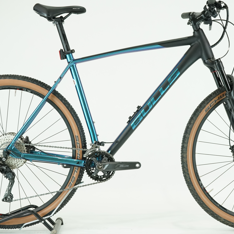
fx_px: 619
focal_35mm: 81
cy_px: 106
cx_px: 131
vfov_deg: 21.4
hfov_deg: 21.4
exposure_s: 1/200
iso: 2500
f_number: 6.3
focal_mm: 55
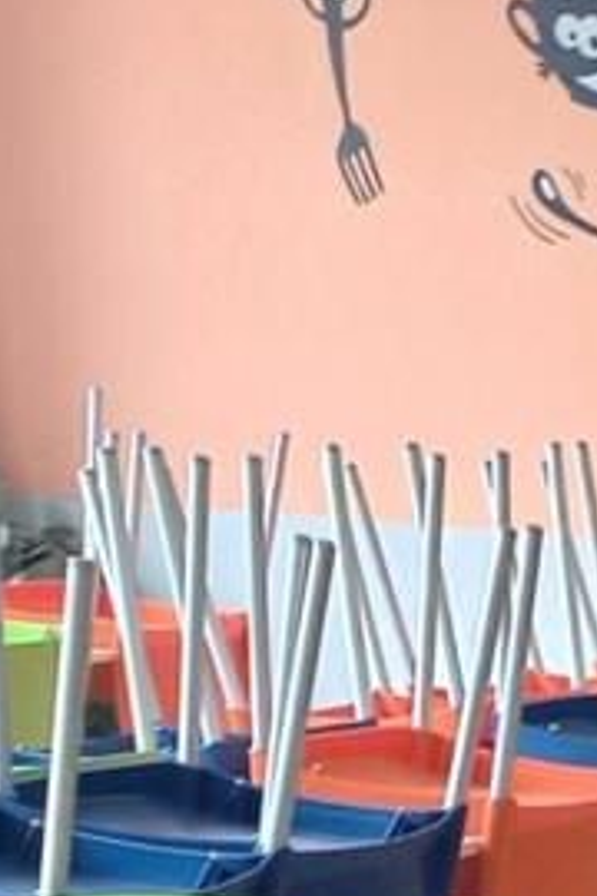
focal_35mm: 129
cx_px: 1622
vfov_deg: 14.3
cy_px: 1543
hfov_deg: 9.1
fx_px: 3209
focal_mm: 4.65
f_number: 1.8
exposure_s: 1/50
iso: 200
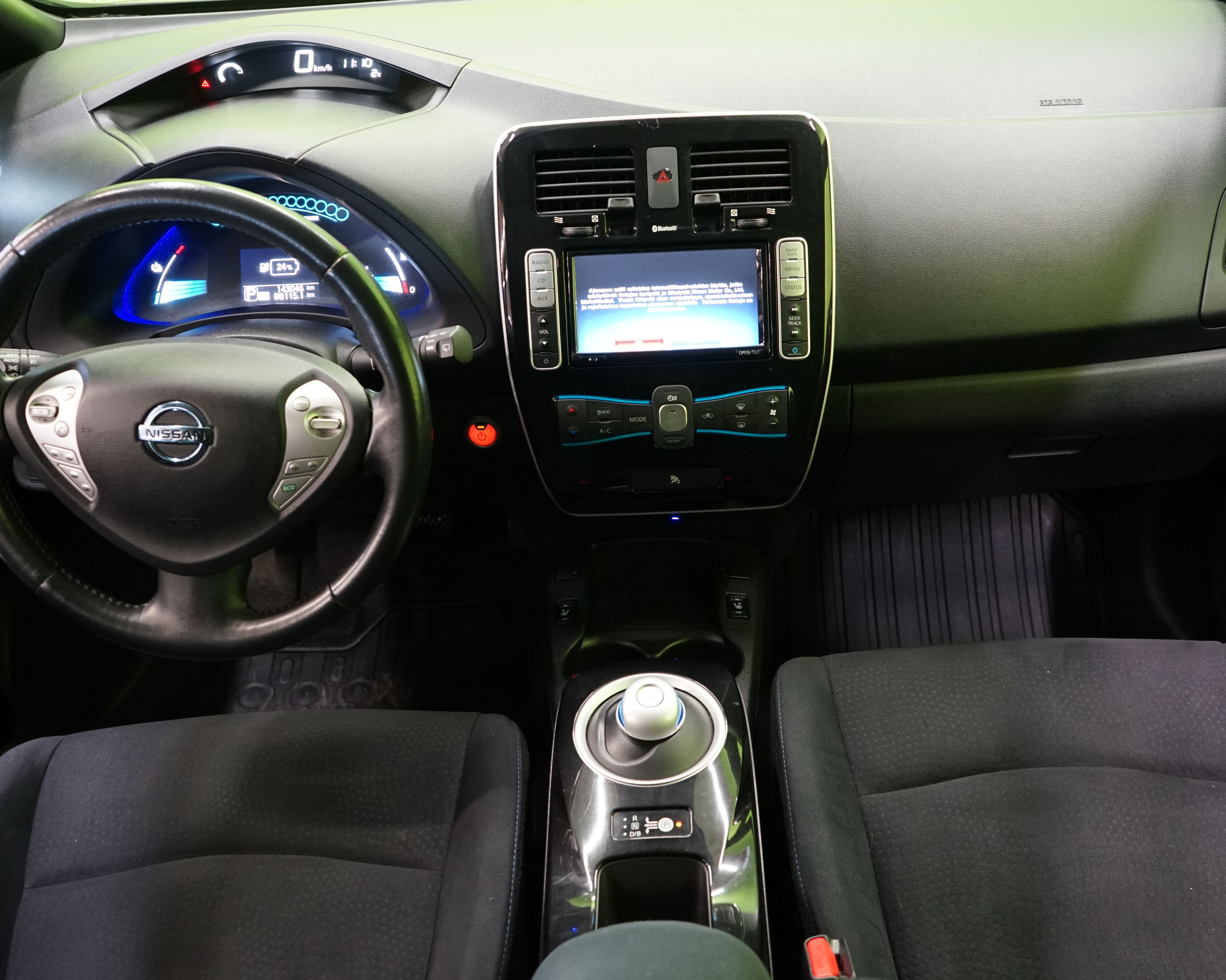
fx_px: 1161
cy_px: 489
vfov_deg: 45.8
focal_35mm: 32
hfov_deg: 55.6
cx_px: 652
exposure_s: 1/20
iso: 2500
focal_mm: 28
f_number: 5
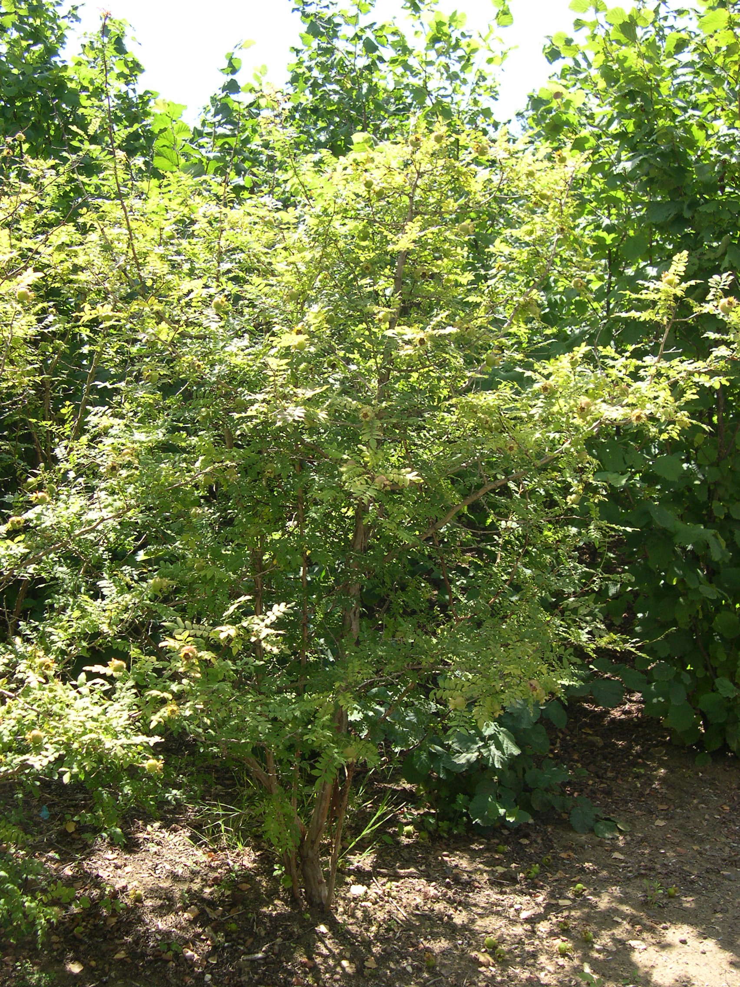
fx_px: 1083
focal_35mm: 38
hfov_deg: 37.7
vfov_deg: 49.0
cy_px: 494
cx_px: 370
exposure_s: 1/365
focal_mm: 8
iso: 100
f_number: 2.8
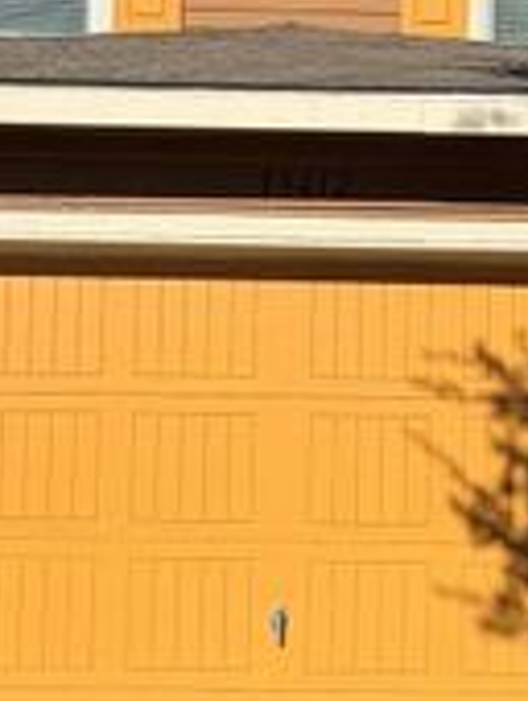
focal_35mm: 94
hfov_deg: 15.7
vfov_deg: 20.8
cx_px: 334
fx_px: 1907
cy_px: 303
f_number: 1.78
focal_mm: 6.76
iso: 80
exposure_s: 1/9091
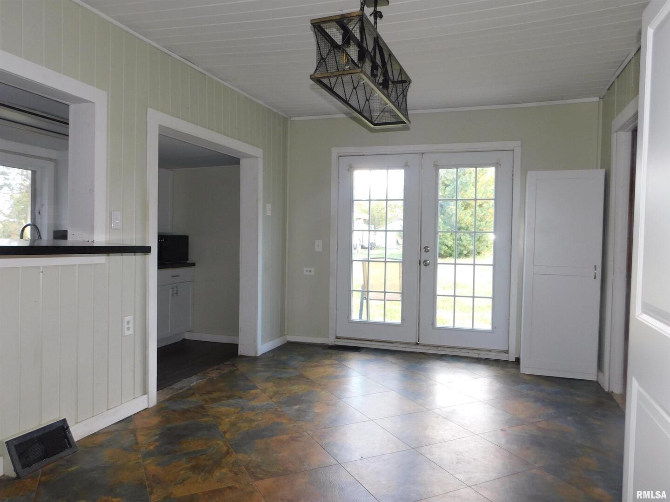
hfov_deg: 69.4
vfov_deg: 54.9
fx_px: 484
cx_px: 335
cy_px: 251
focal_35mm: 25
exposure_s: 1/30
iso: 125
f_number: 3.1
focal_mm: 4.5
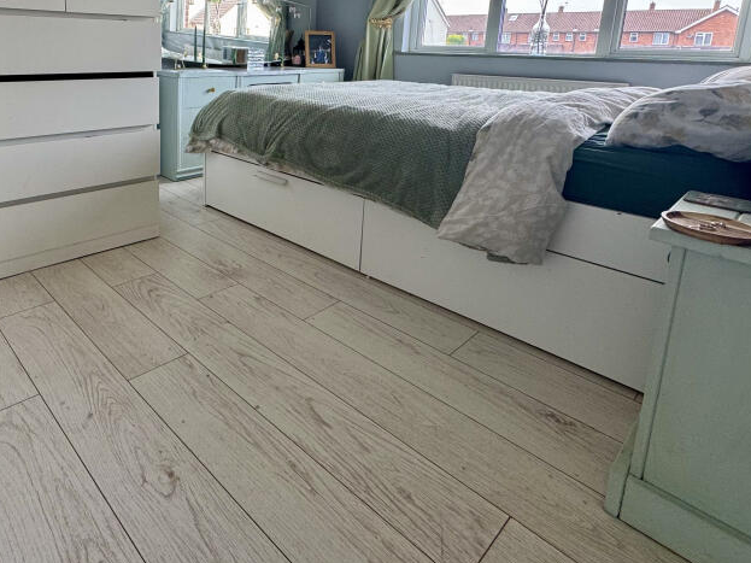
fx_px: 499
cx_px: 237
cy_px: 134
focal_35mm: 23
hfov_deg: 71.3
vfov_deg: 55.7
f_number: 2.2
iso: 125
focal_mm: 2.22
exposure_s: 1/99
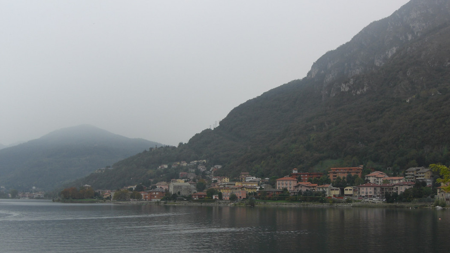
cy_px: 154
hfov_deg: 40.6
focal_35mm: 51
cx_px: 229
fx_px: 609
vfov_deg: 23.5
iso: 80
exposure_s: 1/250
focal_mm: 9.5
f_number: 4.4
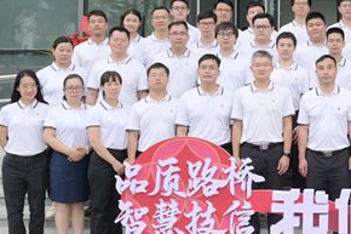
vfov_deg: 19.3
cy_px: 51
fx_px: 682
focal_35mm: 70
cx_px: 382
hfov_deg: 26.6
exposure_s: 1/160
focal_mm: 29
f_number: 5
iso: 200
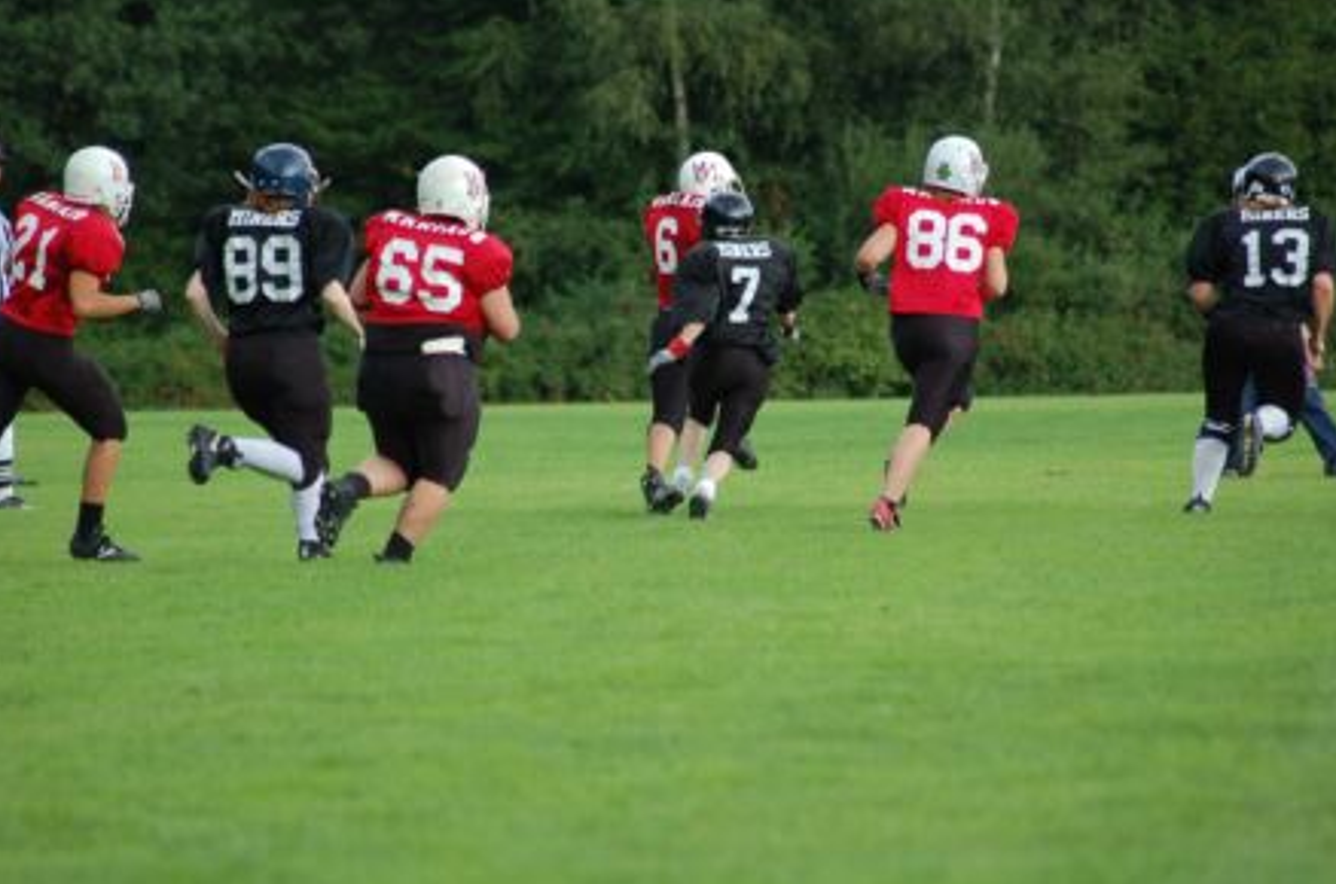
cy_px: 430
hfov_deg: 6.8
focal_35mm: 303
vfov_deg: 4.5
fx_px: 11202
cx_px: 666
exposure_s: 1/500
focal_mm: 195
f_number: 5
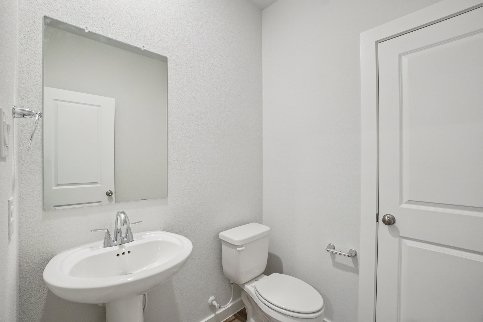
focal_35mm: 15
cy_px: 161
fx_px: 201
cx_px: 242
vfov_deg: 77.3
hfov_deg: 100.4
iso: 400
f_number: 8
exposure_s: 1/8
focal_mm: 10
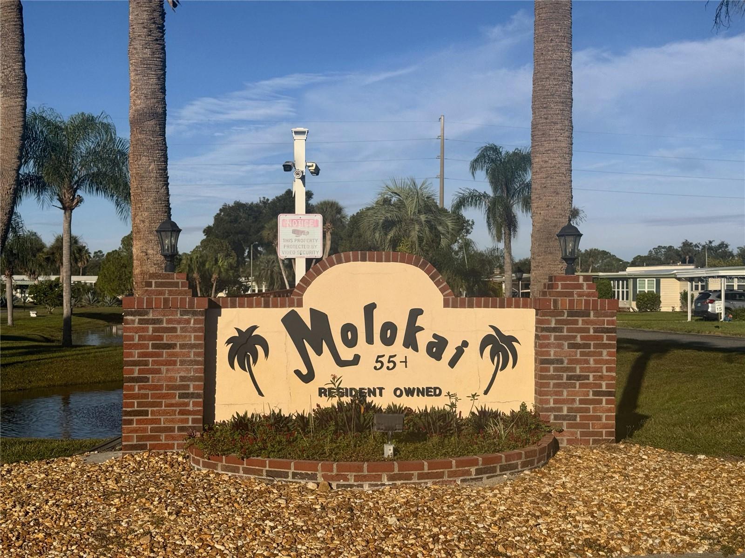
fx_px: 1033
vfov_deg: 30.3
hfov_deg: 39.7
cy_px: 279
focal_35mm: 48
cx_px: 372
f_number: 1.78
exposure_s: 1/9009
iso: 64
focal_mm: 6.76
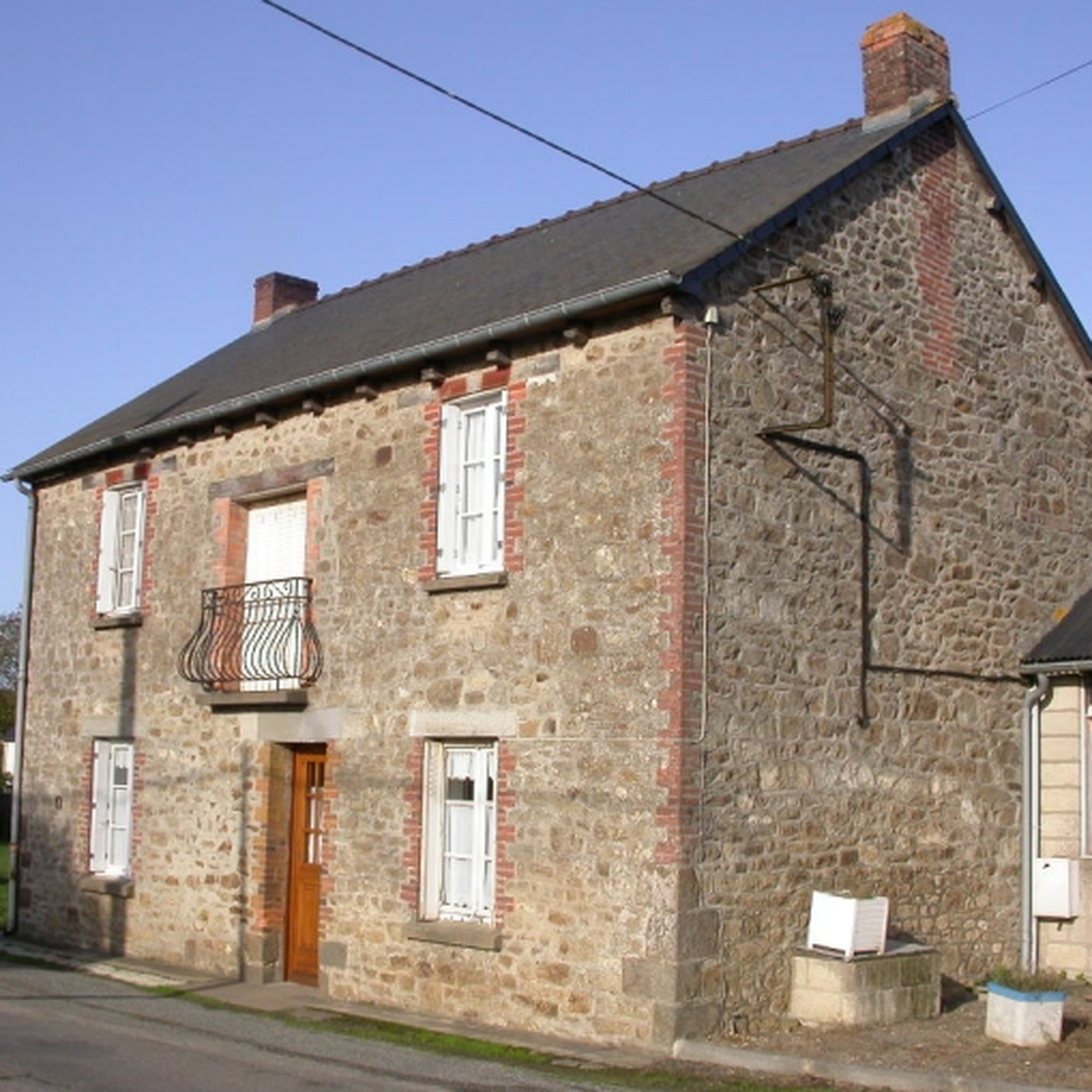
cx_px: 554
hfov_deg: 37.6
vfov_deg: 37.6
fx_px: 1606
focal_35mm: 45
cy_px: 545
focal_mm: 7.85
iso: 100
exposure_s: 1/312
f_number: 7.5
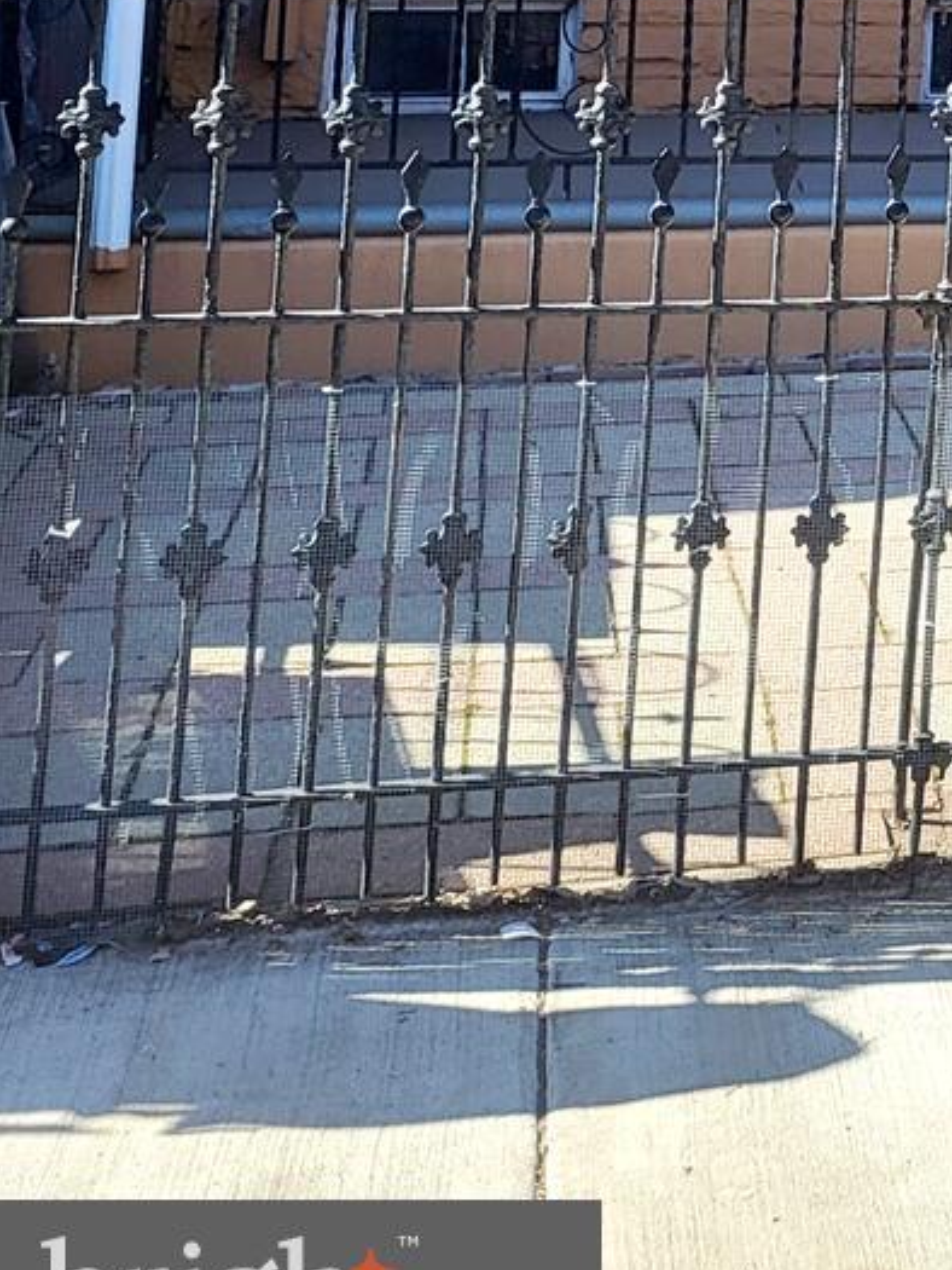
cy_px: -460
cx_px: 1389
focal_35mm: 76
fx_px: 2786
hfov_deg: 17.6
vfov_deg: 22.4
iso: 40
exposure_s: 1/1000
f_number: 1.8
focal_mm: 5.4
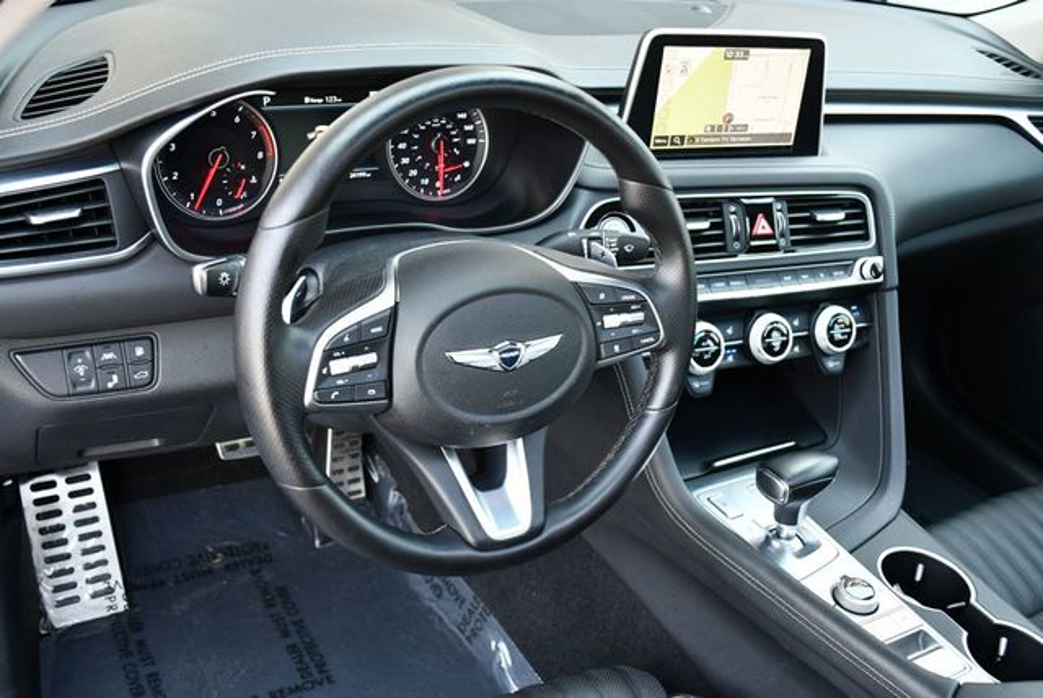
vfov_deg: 36.9
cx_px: 522
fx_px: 1044
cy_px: 349
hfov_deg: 53.1
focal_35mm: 36
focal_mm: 18
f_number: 3.5
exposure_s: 1/160
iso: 800
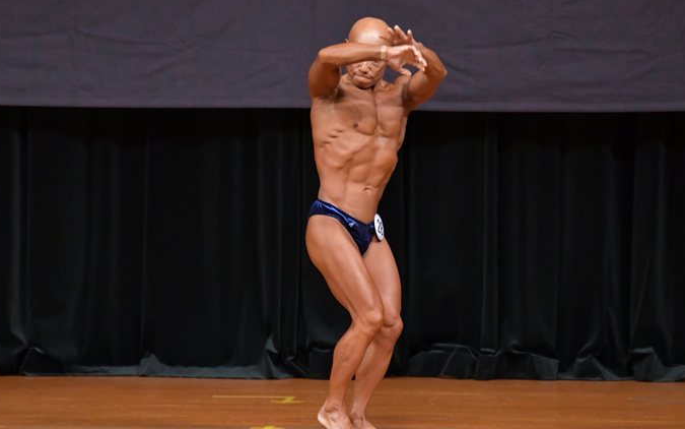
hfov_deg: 6.0
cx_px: 378
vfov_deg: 3.7
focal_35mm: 351
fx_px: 6553
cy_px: 220
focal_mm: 200
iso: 5000
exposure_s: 1/400
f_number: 5.6
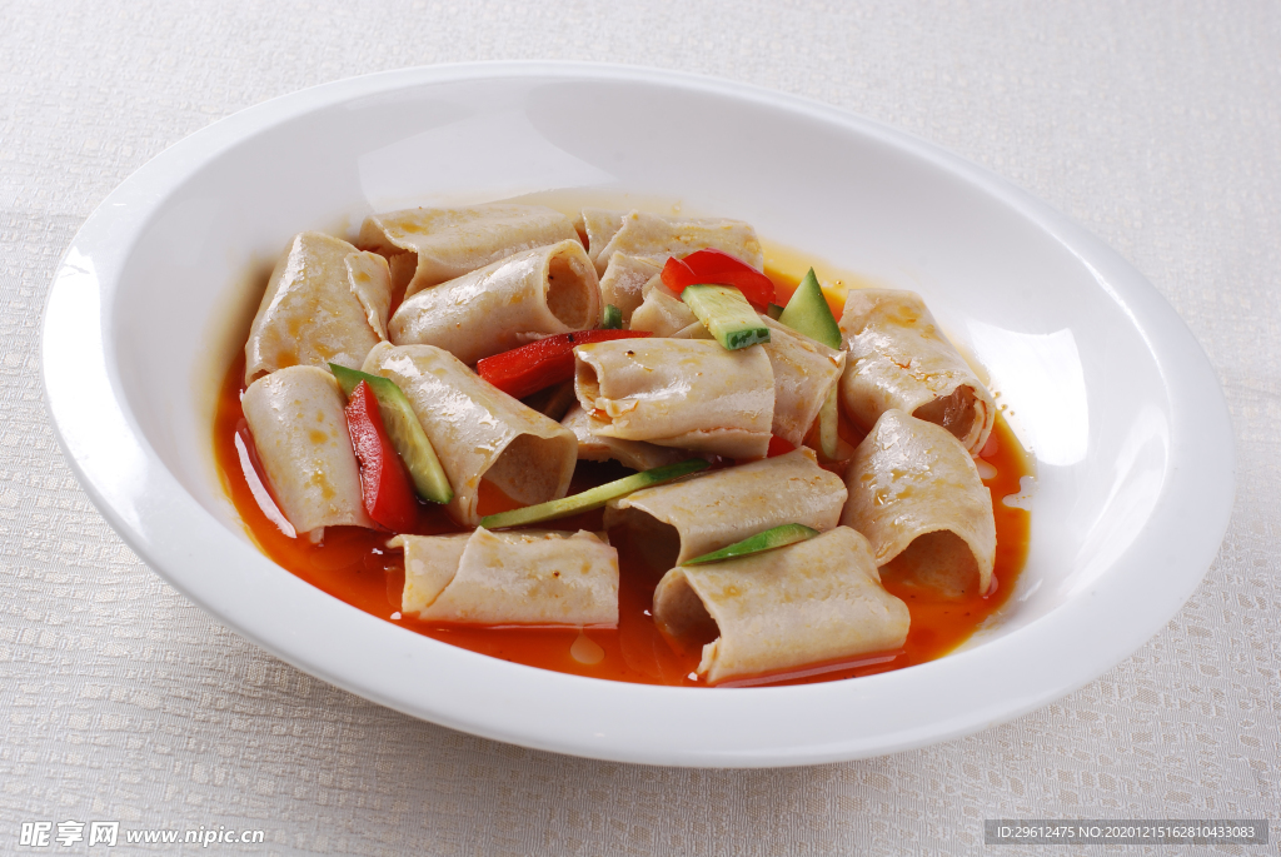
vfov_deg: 18.2
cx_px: 640
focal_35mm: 75
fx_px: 2671
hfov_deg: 27.0
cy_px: 428
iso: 100
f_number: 14
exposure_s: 1/125
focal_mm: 50
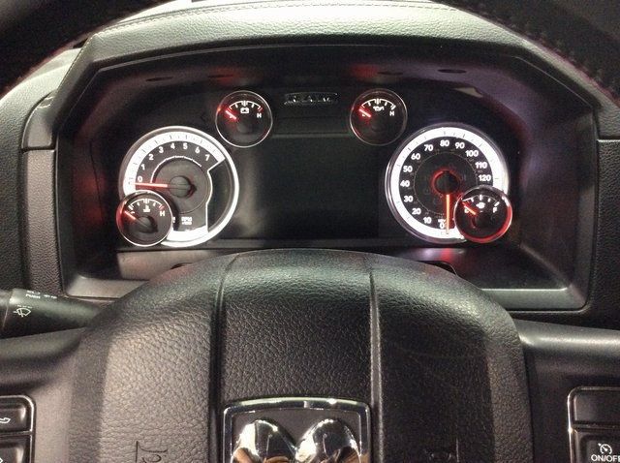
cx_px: 310
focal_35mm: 32
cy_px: 232
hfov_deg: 56.9
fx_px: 572
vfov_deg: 44.1
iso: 250
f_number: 2.4
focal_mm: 3.3
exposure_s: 1/15
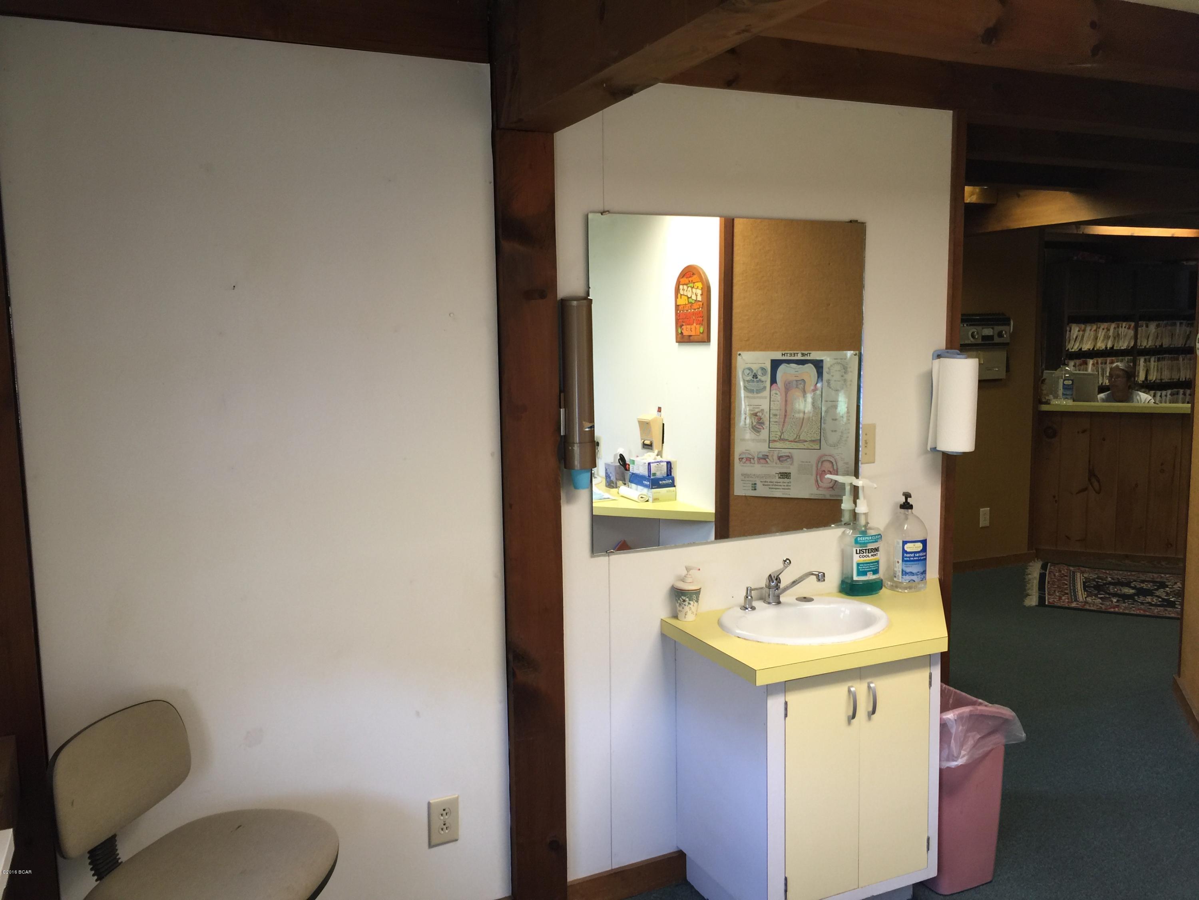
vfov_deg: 48.2
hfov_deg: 61.7
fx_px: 1004
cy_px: 450
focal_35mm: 29
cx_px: 600
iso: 32
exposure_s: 1/15
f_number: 2.2
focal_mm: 4.15
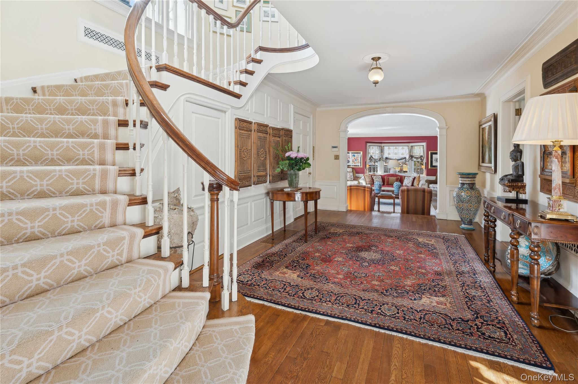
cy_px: 192
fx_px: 273
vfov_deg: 70.3
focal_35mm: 17
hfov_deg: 93.3
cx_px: 289
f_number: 11
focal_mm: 17
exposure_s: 1/13
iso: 200
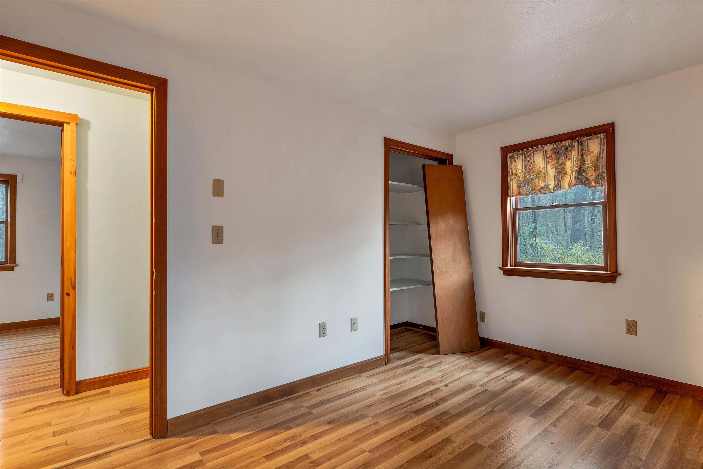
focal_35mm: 17
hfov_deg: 93.3
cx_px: 352
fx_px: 332
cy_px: 234
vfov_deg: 70.5
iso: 400
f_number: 8
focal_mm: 17
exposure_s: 1.6
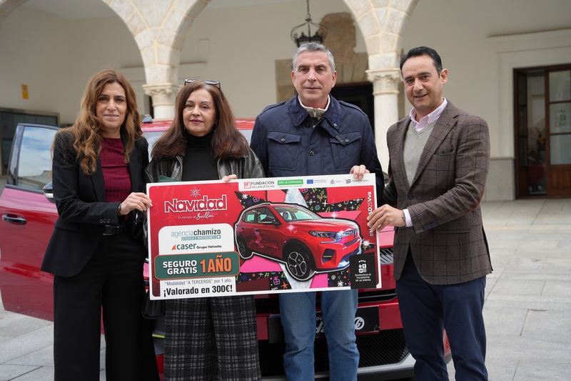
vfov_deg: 25.0
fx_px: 856
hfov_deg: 36.9
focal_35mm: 54
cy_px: 190
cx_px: 286
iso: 100
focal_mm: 54
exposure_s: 1/250
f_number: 4
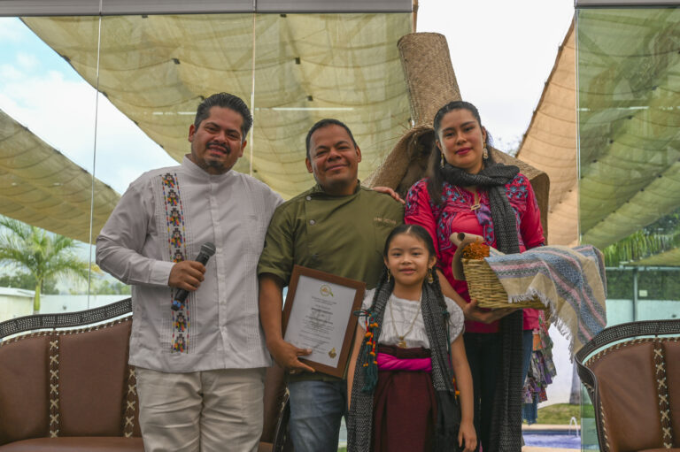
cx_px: 340
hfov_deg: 39.6
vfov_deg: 27.0
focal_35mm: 50
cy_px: 226
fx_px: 944
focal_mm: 50
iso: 100
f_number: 5.6
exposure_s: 1/125
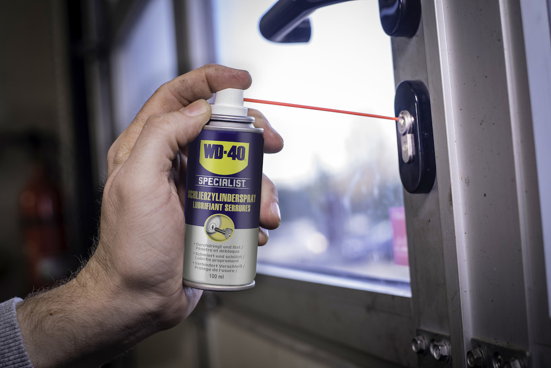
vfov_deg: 27.0
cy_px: 184
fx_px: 766
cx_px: 276
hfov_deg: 39.6
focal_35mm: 50
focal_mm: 50
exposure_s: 1/125
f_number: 4
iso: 500
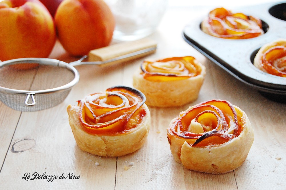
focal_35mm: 75
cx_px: 143
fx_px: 595
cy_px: 95
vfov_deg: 18.2
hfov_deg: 27.0
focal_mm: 50
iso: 800
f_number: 5.6
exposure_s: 1/20
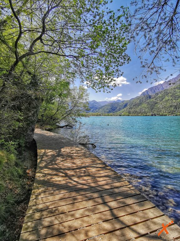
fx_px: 118
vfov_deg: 91.0
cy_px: 120
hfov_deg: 74.7
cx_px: 90
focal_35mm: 17
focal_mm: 2.26
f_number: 2.2
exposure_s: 1/814
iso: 50
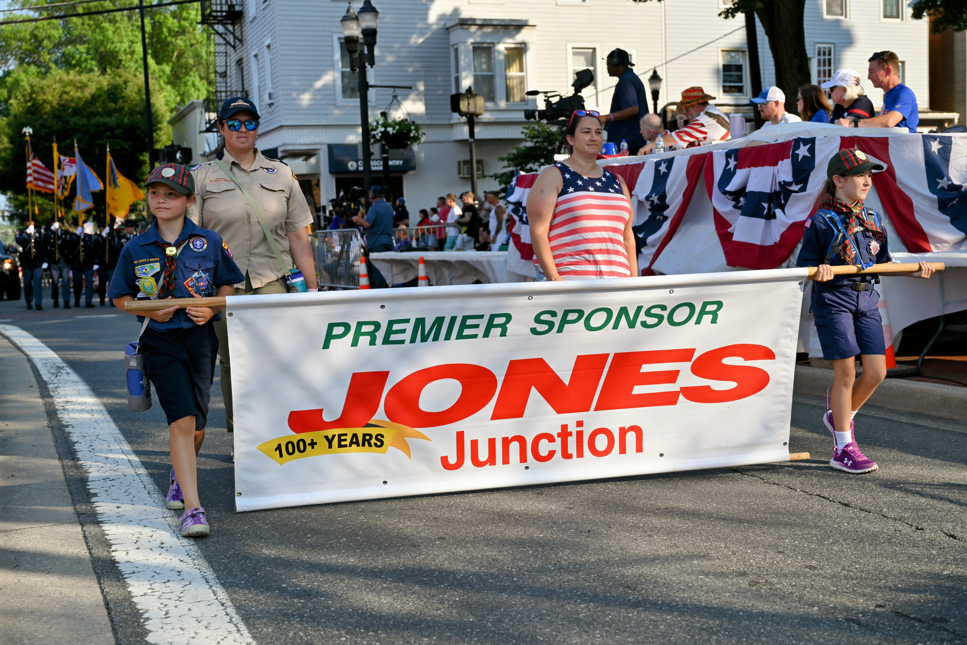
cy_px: 322
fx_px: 1128
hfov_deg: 46.4
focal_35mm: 42
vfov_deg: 31.9
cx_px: 484
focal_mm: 42
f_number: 4
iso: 110
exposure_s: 1/1000
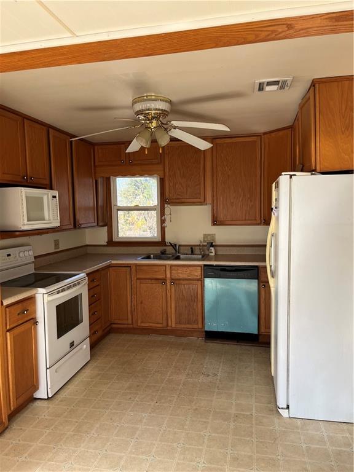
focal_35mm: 26
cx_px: 177
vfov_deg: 67.3
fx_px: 355
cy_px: 236
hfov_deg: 53.1
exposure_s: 1/252
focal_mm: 5.1
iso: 40
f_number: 1.6
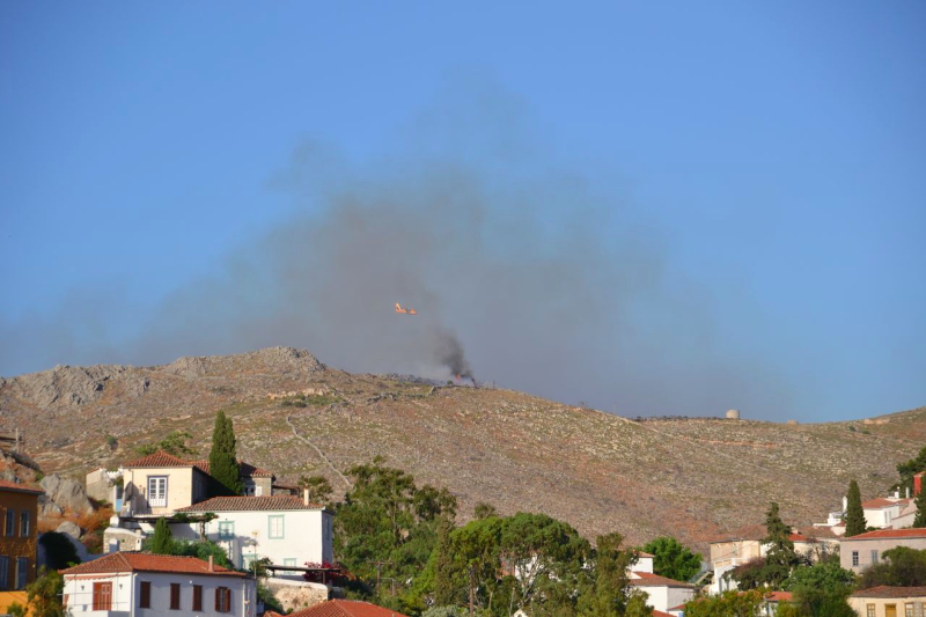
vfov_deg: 7.3
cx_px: 463
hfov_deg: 11.0
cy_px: 308
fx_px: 4822
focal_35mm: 188
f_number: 5.6
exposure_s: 1/500
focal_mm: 125
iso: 100
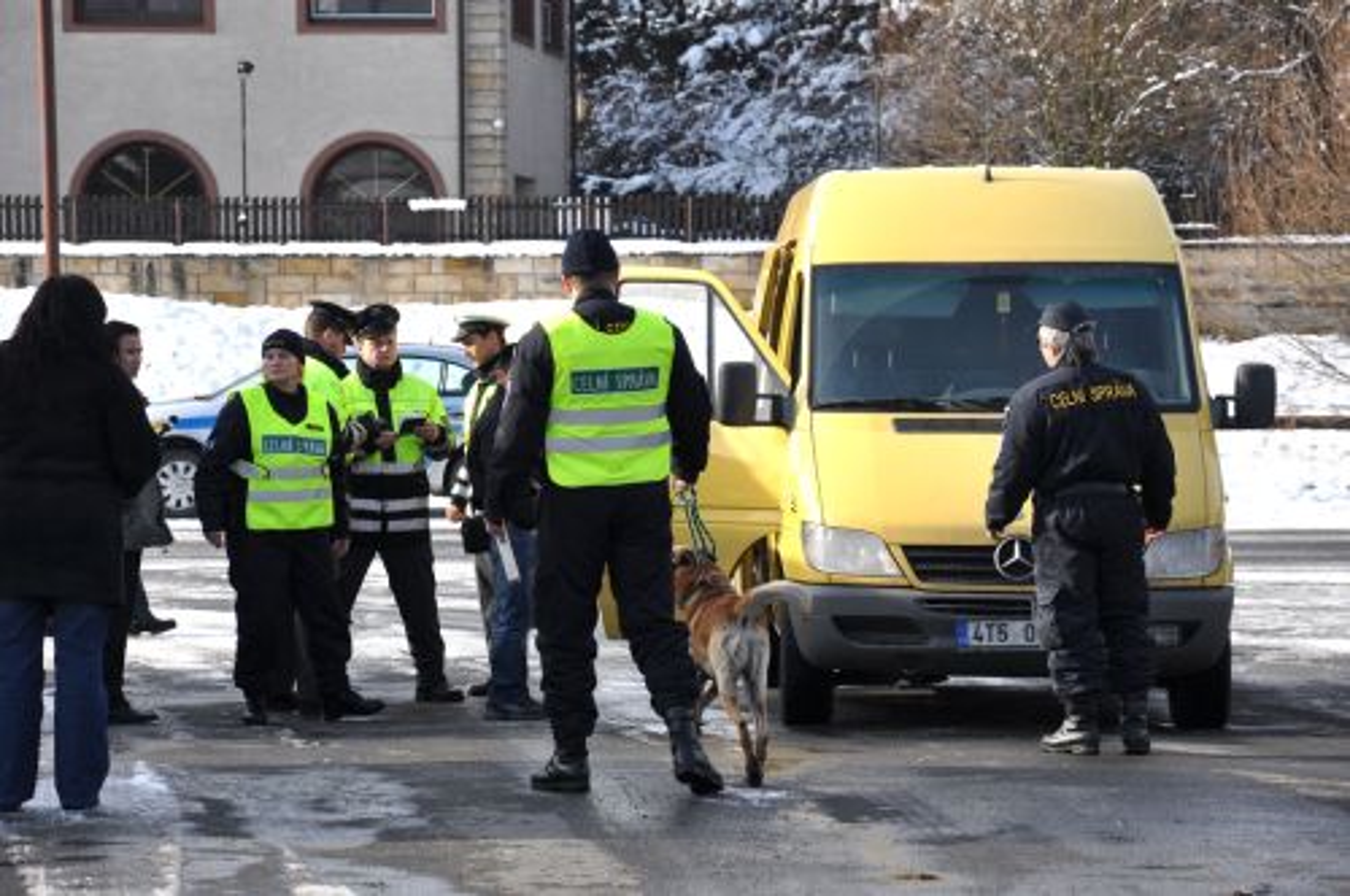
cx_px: 675
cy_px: 448
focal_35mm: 147
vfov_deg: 9.3
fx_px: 5505
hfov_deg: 14.0
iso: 200
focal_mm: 98
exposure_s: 1/250
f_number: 8
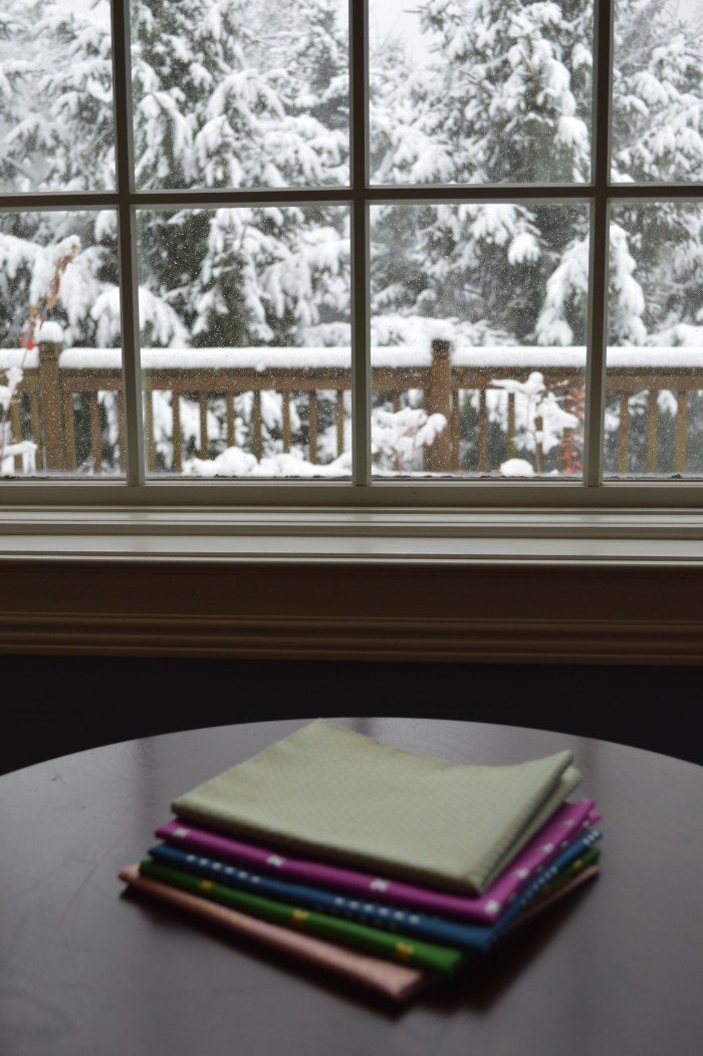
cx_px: 352
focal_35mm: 39
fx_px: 1144
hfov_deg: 34.2
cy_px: 528
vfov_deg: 49.6
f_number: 5.6
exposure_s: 1/125
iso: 320
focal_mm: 26
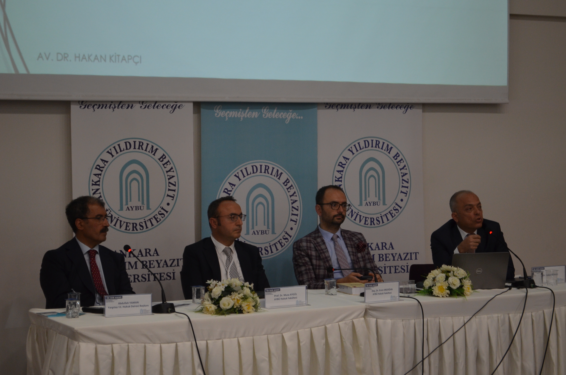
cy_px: 188
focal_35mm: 82
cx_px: 283
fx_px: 1294
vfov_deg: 16.5
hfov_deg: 24.7
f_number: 5.6
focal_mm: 55
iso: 800
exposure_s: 1/60
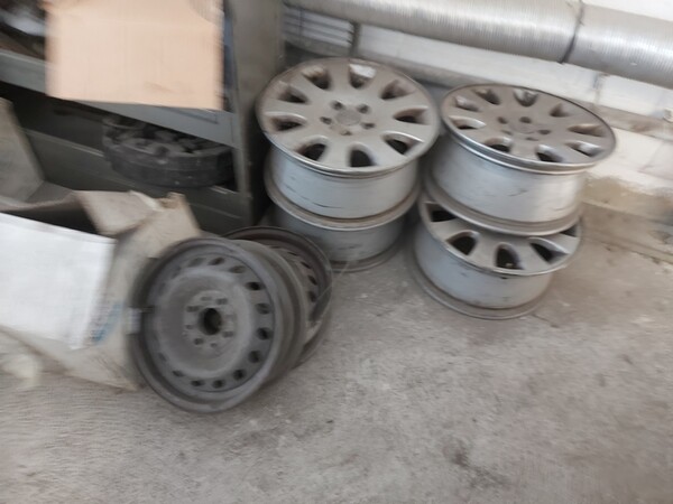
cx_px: 336
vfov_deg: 56.8
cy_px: 252
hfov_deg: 71.6
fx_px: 467
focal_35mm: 24
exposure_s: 1/24
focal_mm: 5.23
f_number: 1.8
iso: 500
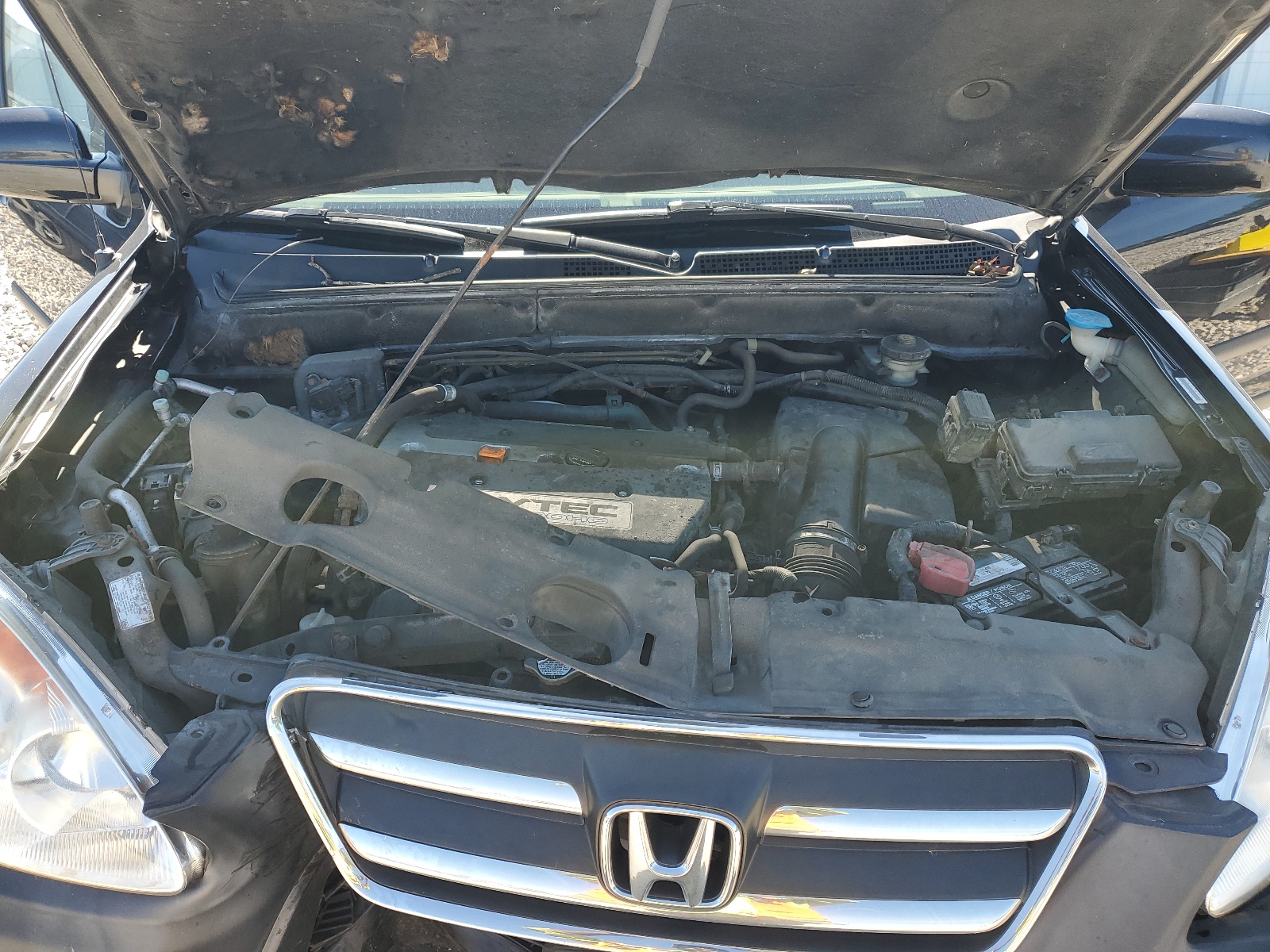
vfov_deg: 53.1
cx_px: 635
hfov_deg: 67.3
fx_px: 954
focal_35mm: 26
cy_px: 476
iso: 50
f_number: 1.5
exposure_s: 1/435
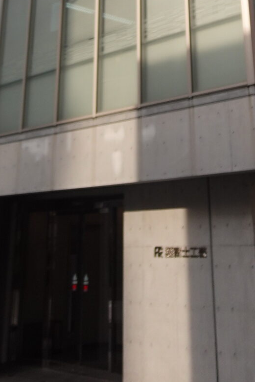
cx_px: 164
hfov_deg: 22.9
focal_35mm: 59
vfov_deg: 29.7
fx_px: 627
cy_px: -62
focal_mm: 6.9
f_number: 1.8
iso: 125
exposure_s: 1/320
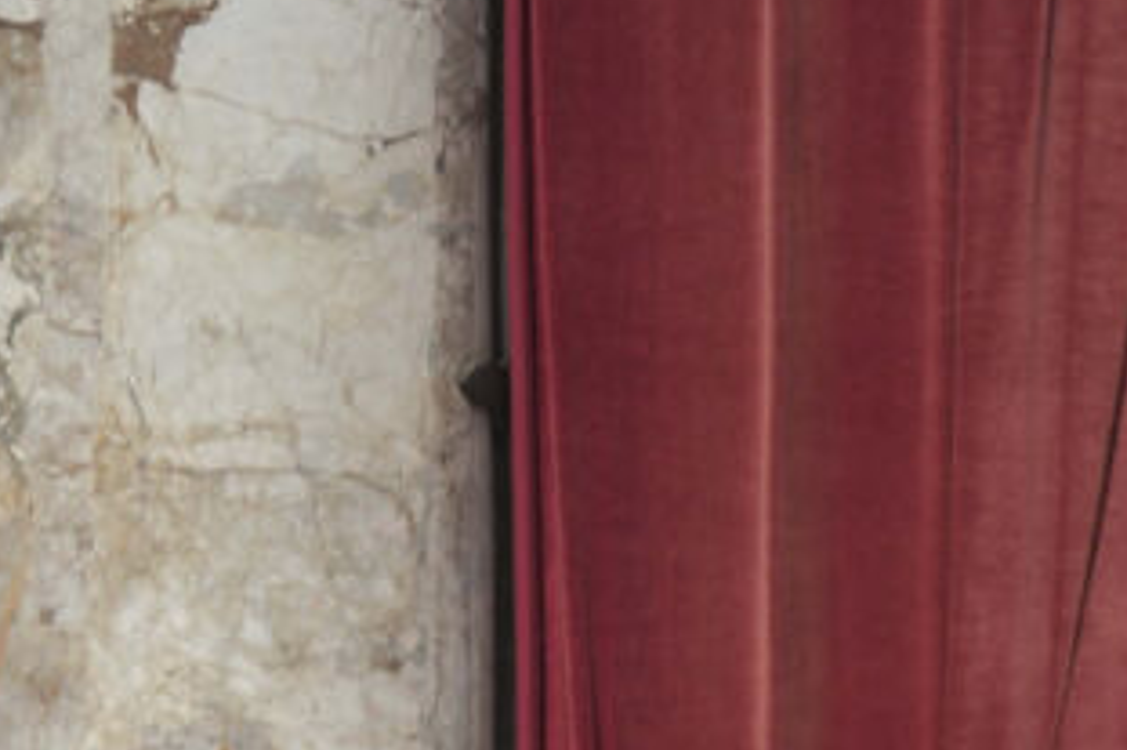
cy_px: 1955
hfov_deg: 0.6
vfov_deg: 0.4
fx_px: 106315
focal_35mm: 3398
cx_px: 1698
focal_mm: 600
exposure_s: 1/6400
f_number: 4
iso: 400
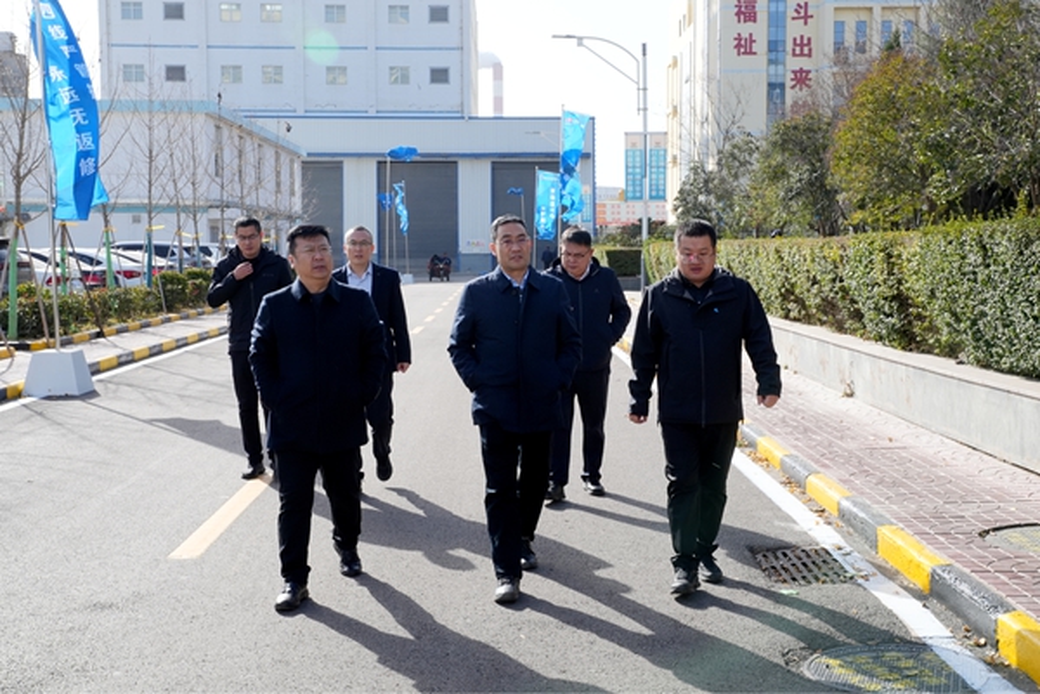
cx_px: 520
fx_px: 1242
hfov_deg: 45.4
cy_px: 347
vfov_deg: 31.2
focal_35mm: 43
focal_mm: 43
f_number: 18
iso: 640
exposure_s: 1/160
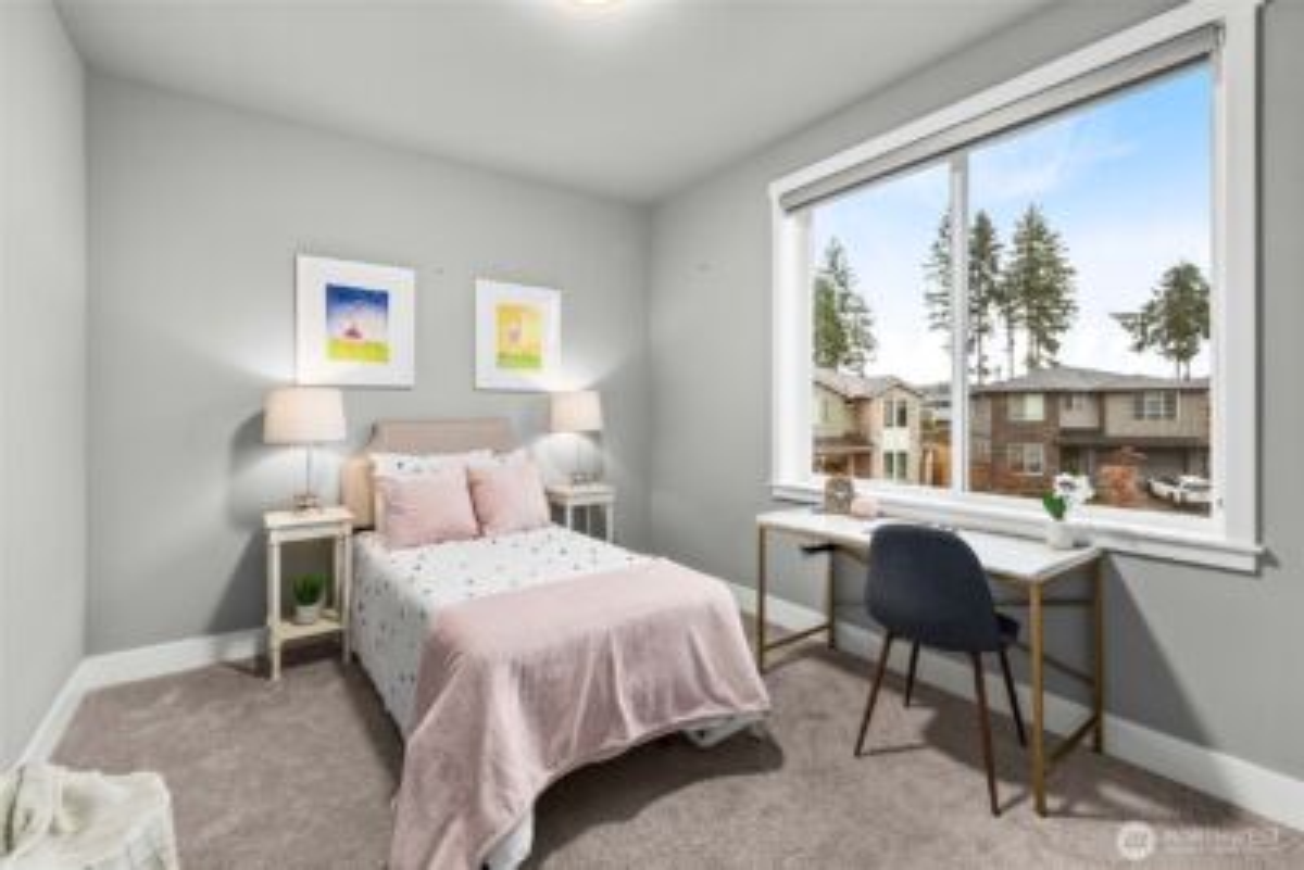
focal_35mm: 15
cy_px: 435
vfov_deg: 77.4
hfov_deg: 100.4
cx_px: 652
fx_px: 543
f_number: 7.1
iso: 1000
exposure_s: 1/5
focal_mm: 15
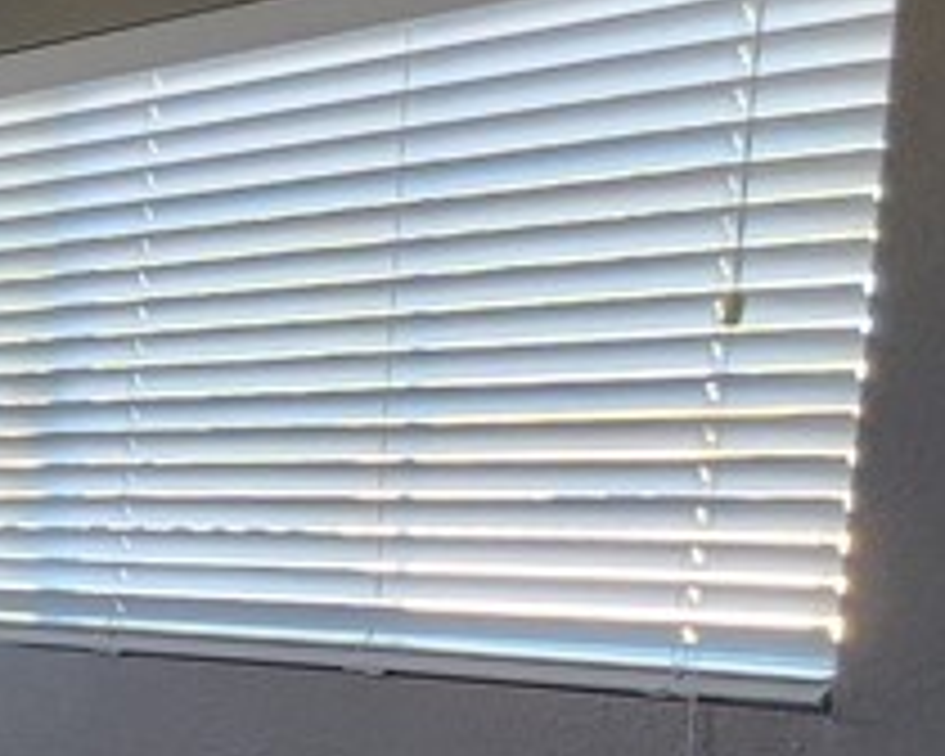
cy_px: 657
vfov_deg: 24.0
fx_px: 1734
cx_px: -1170
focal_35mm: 62
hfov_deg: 16.6
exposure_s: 1/60
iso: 200
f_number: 2.2
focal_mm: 2.2
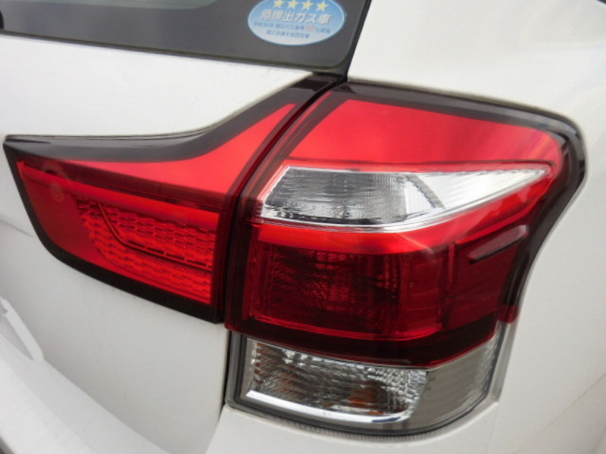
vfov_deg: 42.9
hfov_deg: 55.4
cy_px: 227
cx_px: 303
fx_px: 578
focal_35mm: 33
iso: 125
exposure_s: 1/400
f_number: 3.7
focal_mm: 5.9
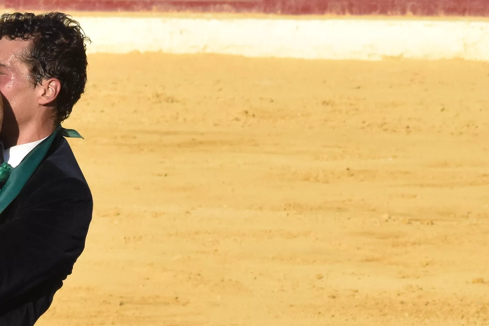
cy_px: 429
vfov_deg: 2.1
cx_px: -88
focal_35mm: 646
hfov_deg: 3.2
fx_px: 8773
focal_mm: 116
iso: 1600
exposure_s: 1/2000
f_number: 11
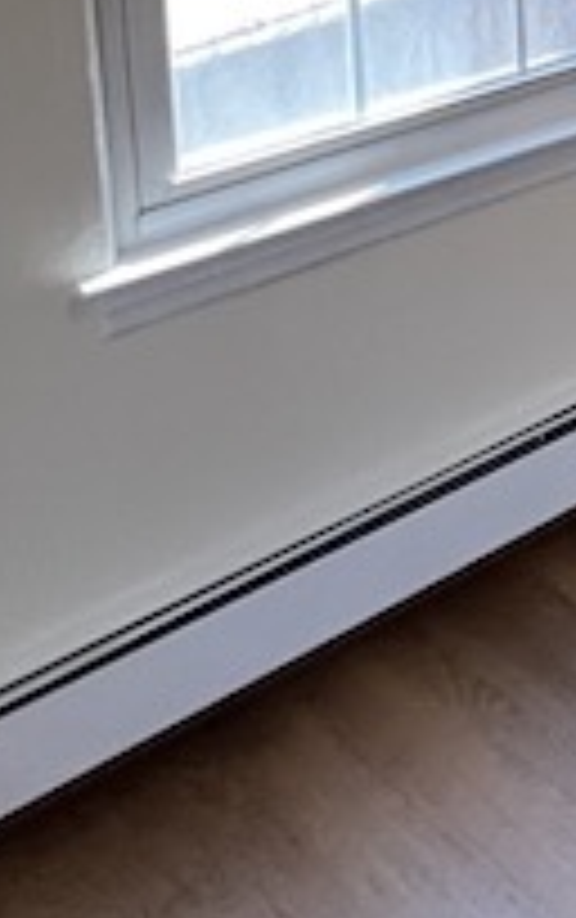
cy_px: -306
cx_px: 1449
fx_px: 1352
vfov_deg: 29.4
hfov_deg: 14.1
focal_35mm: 54
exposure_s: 1/120
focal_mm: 1.57
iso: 200
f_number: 1.8
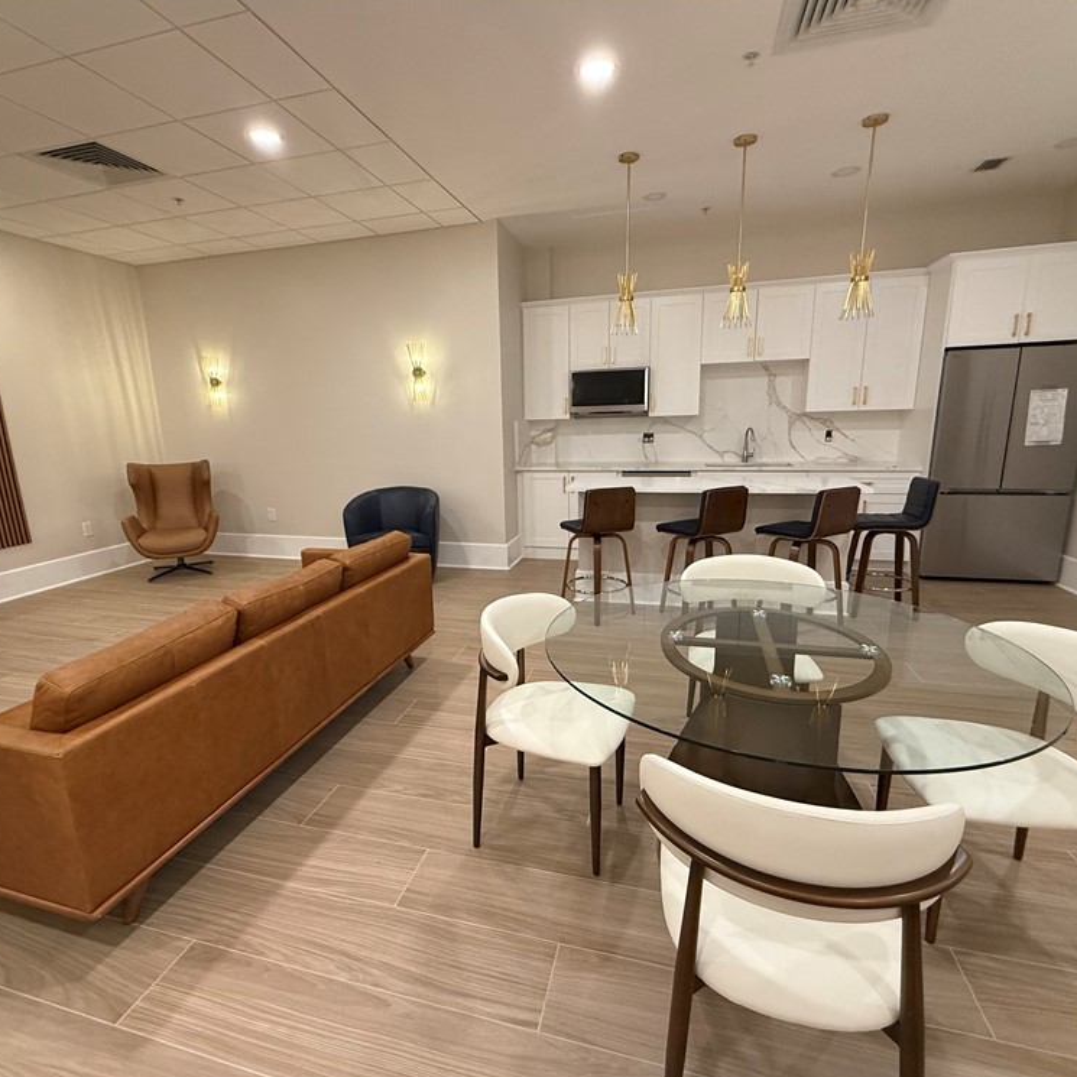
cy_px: 544
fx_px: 598
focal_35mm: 17
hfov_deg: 83.9
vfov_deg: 84.0
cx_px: 510
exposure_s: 1/120
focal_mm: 2.22
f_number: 2.2
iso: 500
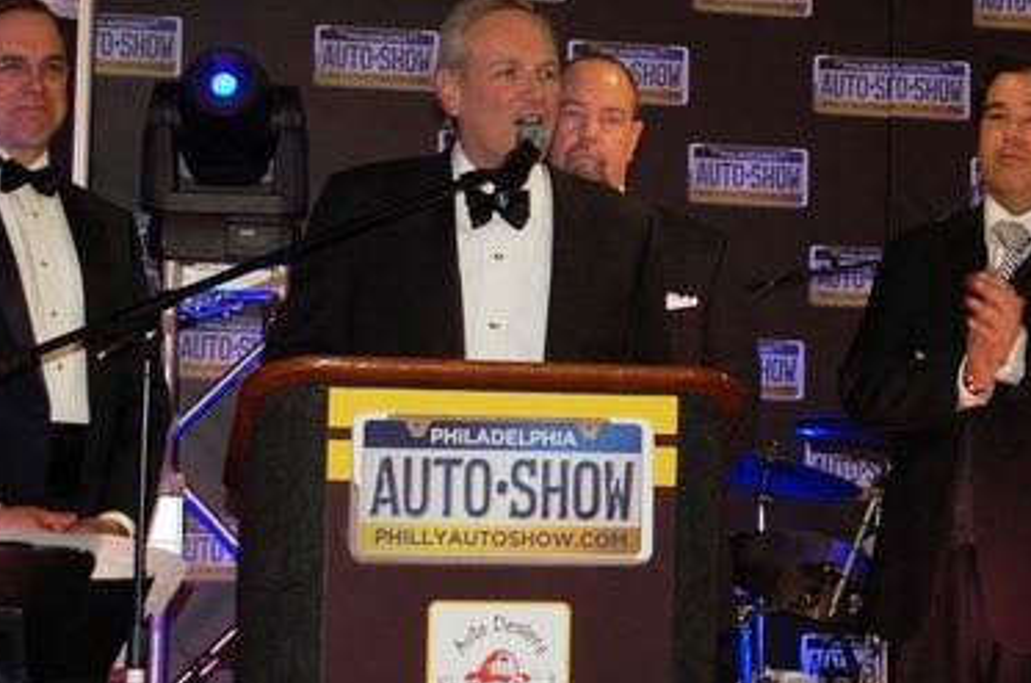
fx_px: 3163
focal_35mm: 111
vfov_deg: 12.3
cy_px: 235
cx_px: 514
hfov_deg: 18.5
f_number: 5.6
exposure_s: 1/60
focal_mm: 55
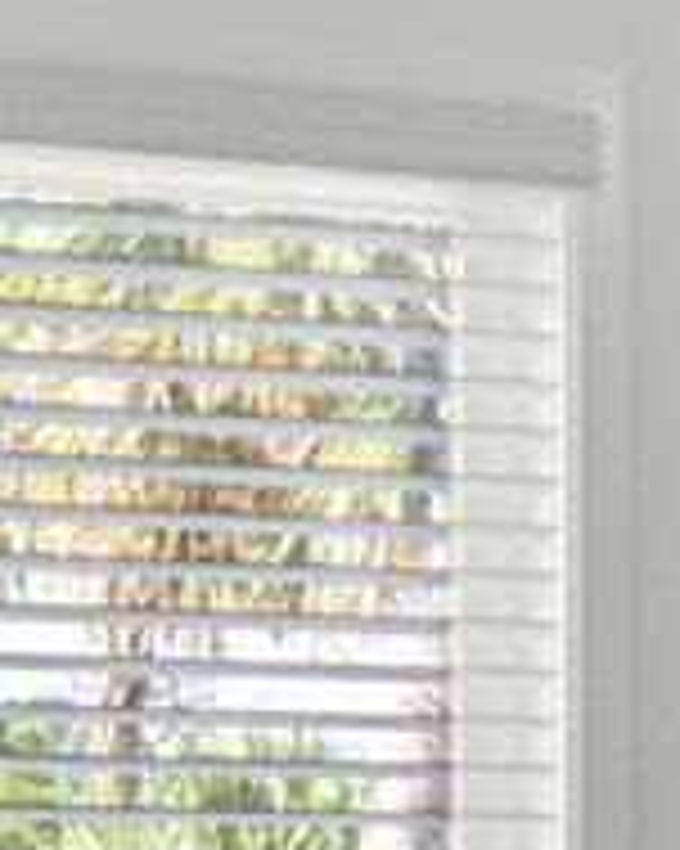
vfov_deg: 14.2
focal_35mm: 131
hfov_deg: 11.8
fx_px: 3297
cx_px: 468
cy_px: 1052
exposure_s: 1/15
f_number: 16
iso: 400
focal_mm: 11
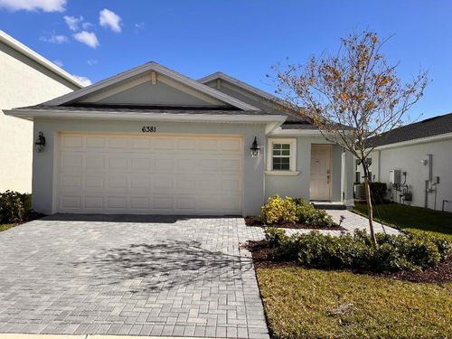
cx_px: 226
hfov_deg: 67.3
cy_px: 170
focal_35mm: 26
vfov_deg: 53.1
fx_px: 339
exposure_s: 1/3968
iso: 50
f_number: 1.5
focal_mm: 5.7
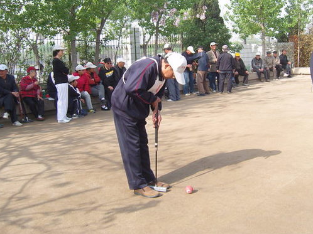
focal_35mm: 41
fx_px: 371
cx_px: 173
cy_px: 95
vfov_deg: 35.0
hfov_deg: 45.7
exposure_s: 1/100
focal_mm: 7.3
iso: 100
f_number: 7
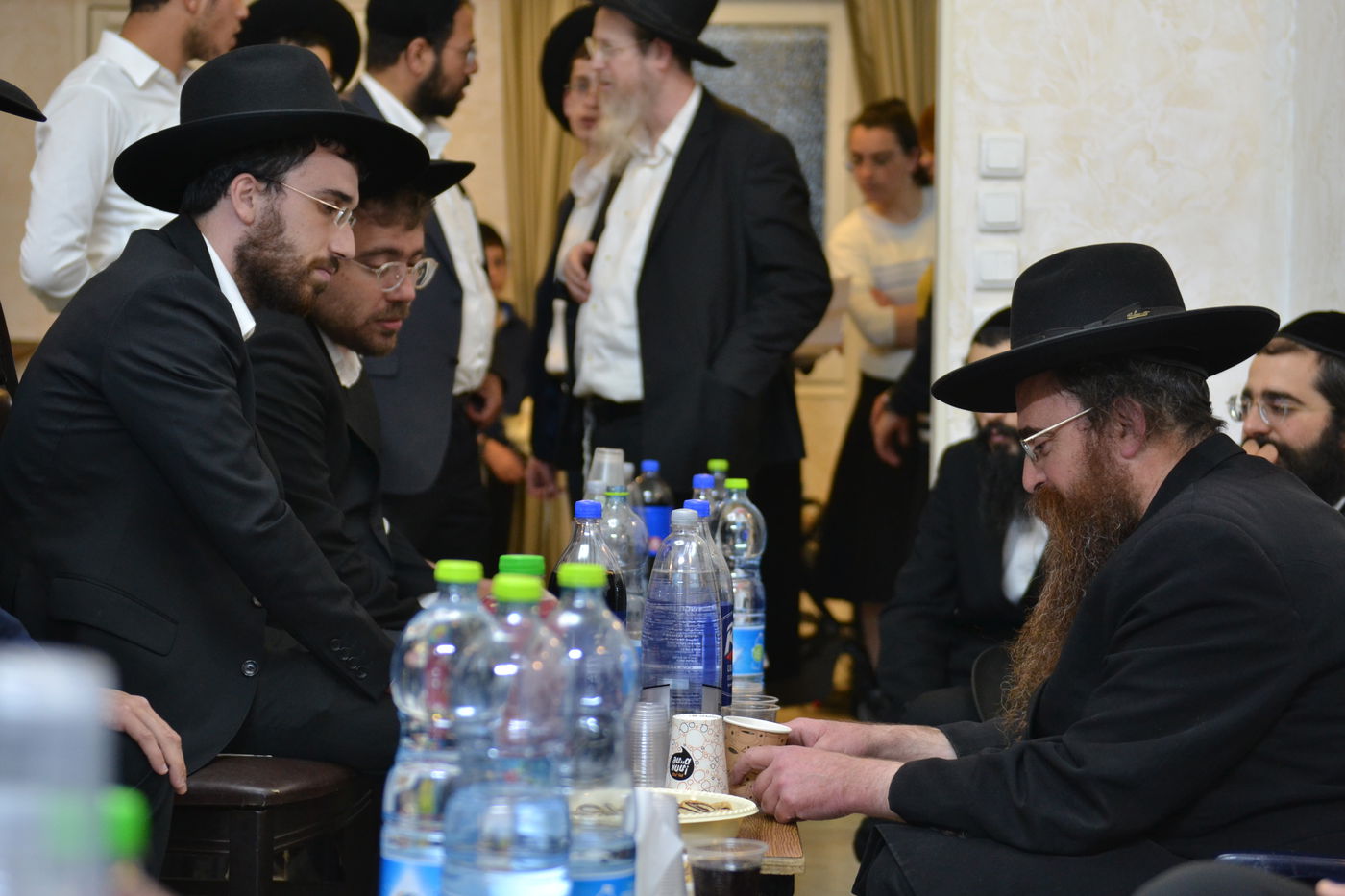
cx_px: 672
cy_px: 448
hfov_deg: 28.1
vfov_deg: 18.9
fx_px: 2689
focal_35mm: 72
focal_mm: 48
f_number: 2.8
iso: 800
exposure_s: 1/100
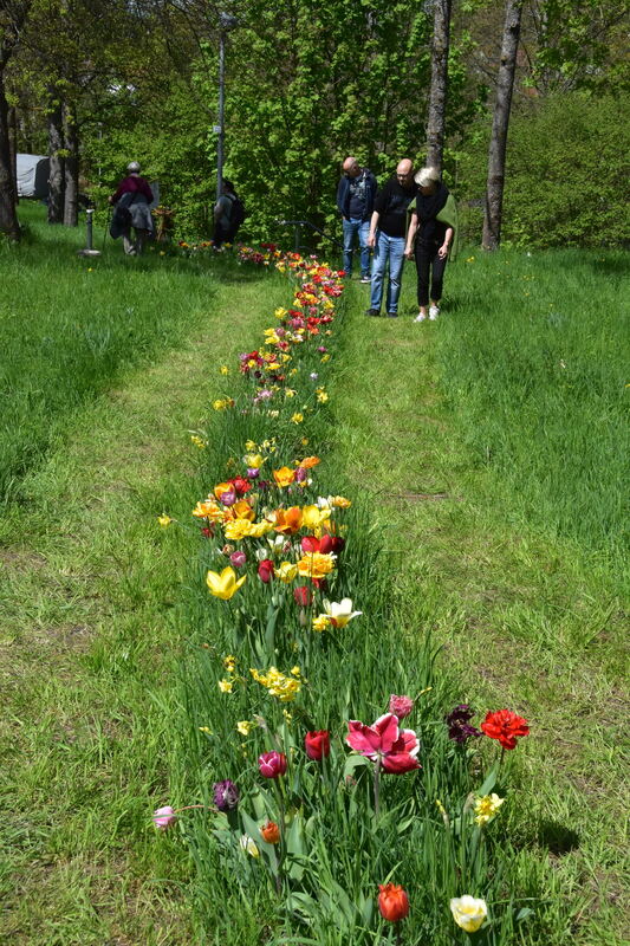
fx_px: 1418
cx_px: 315
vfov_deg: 36.9
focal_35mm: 54
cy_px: 473
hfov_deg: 25.0
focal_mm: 36
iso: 1250
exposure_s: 1/1000
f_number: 16
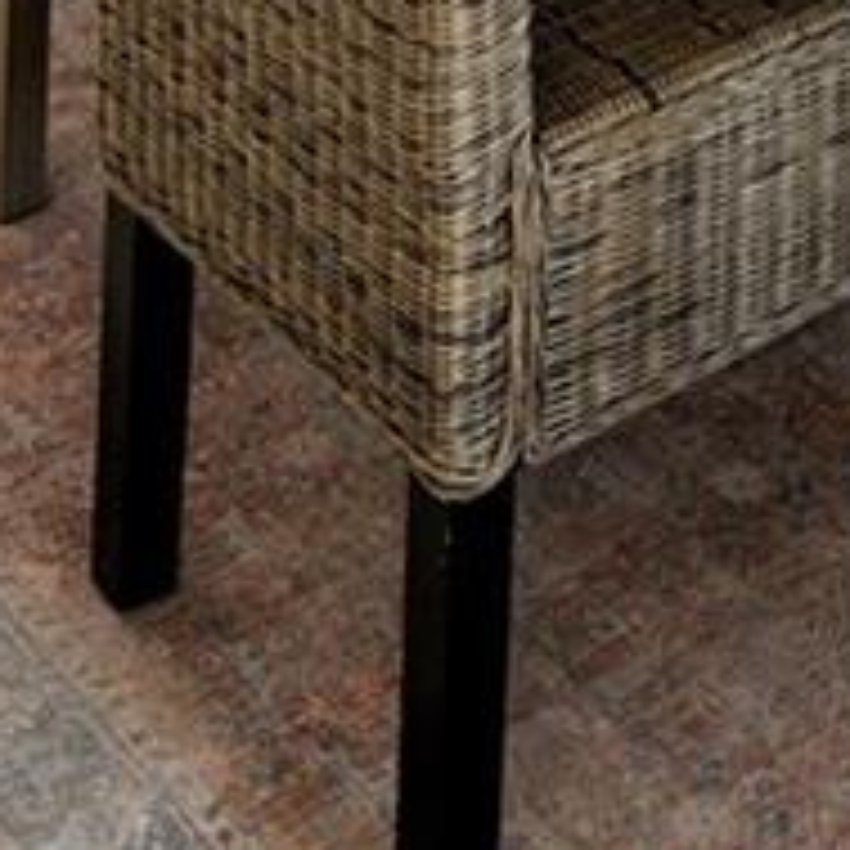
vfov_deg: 11.5
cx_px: 913
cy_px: -1516
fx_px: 3000
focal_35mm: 108
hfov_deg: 15.7
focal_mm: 15
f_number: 8
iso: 500
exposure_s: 1/20
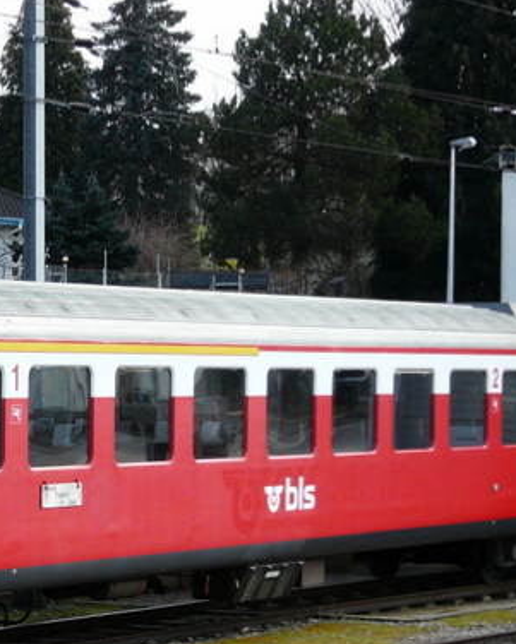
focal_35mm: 153
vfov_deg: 12.6
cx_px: -86
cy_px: 416
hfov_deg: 10.0
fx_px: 2920
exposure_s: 1/200
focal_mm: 9.8
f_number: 4
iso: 100
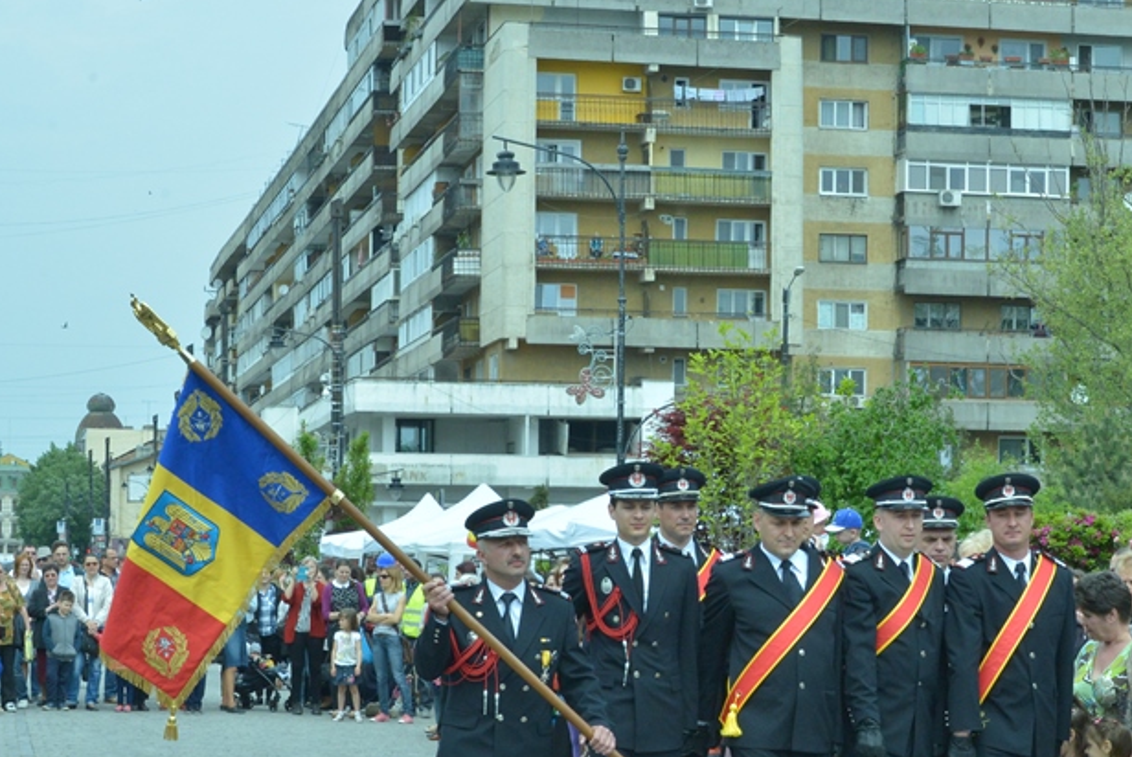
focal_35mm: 97
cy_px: 516
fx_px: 3053
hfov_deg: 21.0
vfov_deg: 14.1
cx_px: 720
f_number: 14
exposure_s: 1/800
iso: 2000
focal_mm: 52
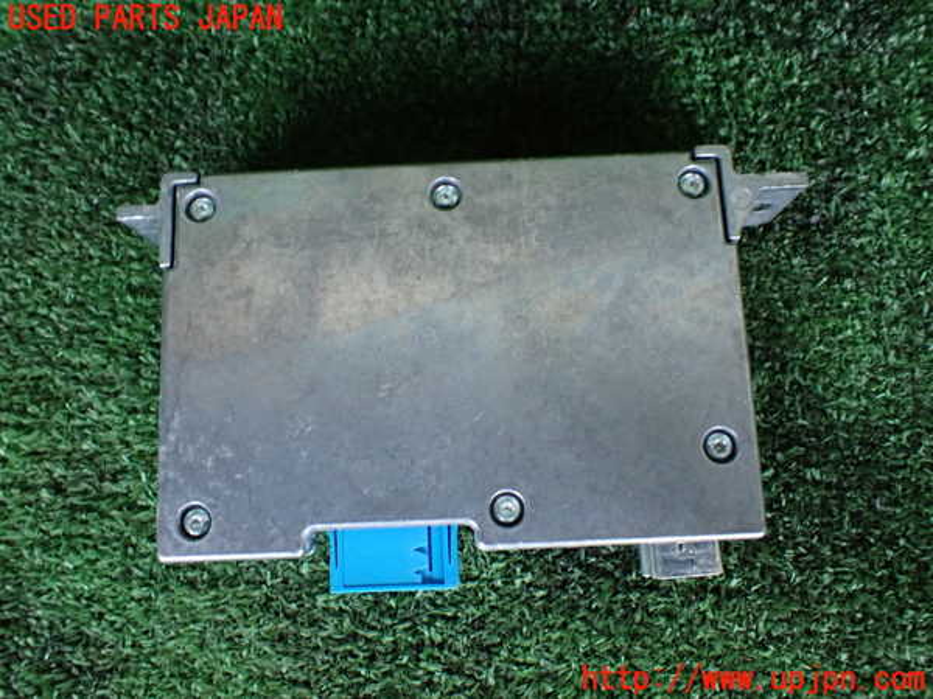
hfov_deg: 60.0
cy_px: 350
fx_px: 809
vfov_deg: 46.8
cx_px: 466
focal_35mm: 30
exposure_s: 1/40
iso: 800
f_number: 2.3
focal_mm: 5.4
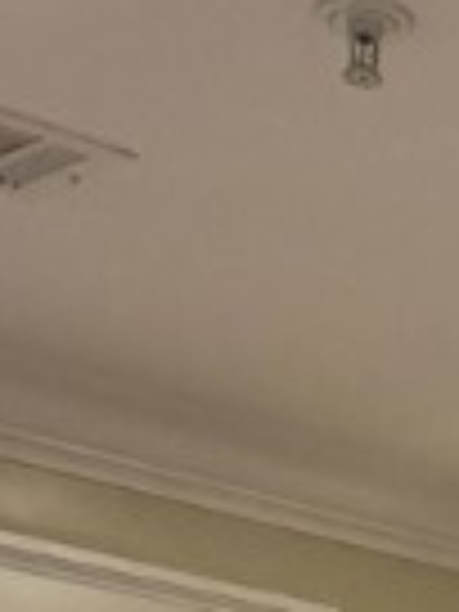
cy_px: 1530
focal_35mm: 136
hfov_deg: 10.2
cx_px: 860
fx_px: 2404
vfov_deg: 11.6
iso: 160
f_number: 1.78
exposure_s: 1/60
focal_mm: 6.86
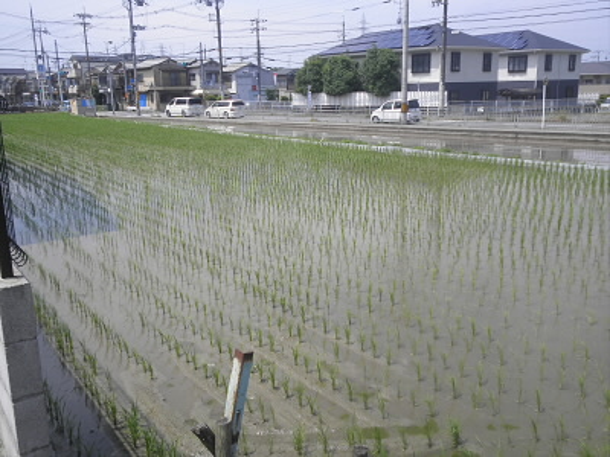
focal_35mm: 32
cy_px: 228
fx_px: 564
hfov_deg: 56.8
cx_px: 305
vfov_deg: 44.2
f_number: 8.8
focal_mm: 5.8
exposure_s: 1/100
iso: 64
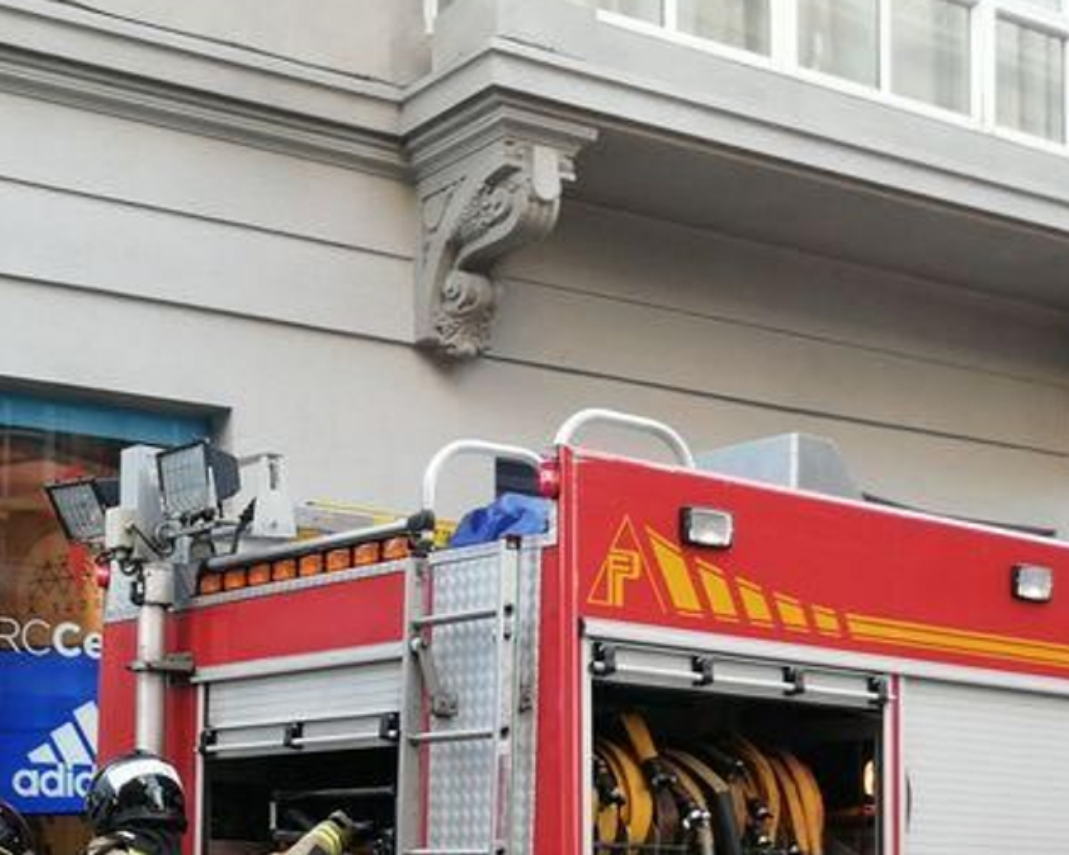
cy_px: 943
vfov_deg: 21.6
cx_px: 374
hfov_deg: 28.2
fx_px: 2119
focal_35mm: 67
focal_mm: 3.96
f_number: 1.8
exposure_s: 1/50
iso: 80
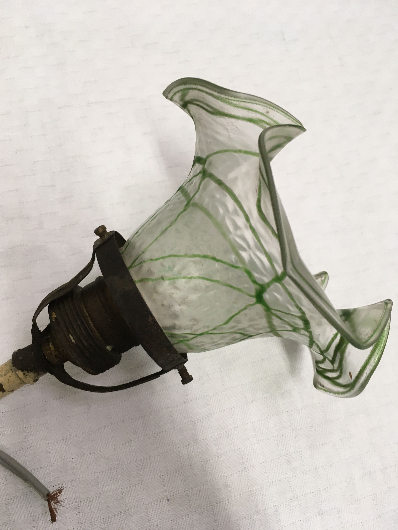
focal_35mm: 29
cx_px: 199
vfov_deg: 61.7
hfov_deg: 48.2
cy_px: 265
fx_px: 445
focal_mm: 4.15
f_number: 2.2
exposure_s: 1/33
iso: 50
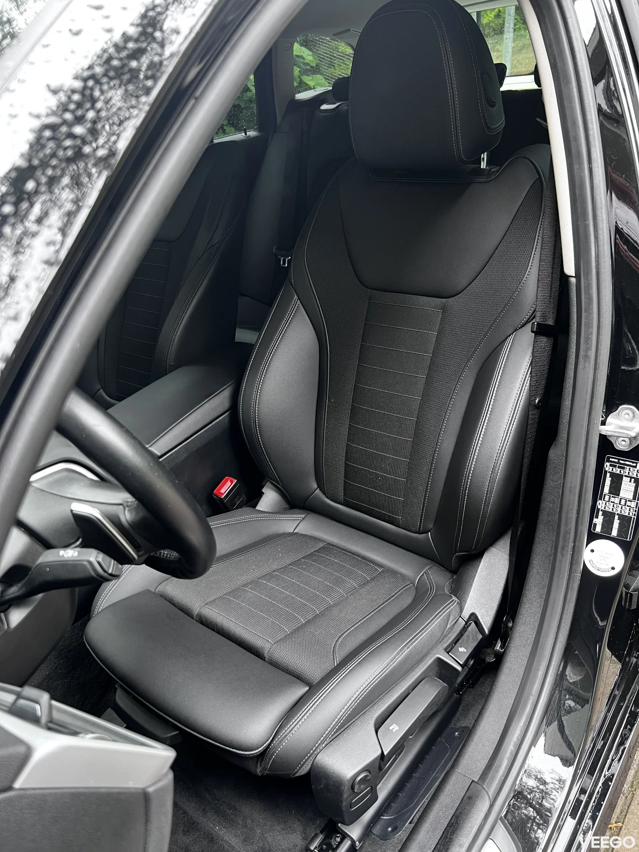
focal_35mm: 26
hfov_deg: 53.1
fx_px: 640
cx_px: 320
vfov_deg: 67.3
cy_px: 426
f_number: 1.5
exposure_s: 1/80
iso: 125
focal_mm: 5.7
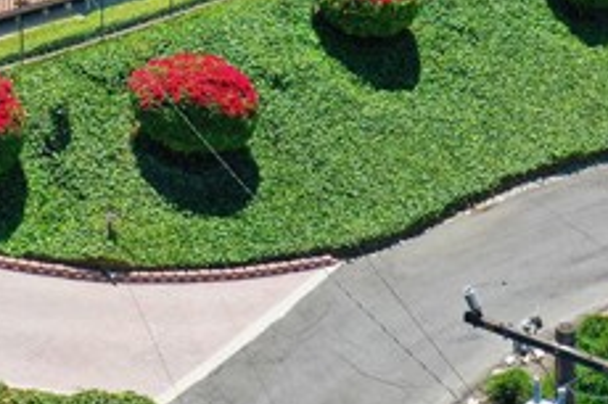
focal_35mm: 78
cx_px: 275
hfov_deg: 26.0
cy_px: -131
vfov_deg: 16.5
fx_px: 1316
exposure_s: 1/320
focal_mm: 10.26
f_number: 5
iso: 100
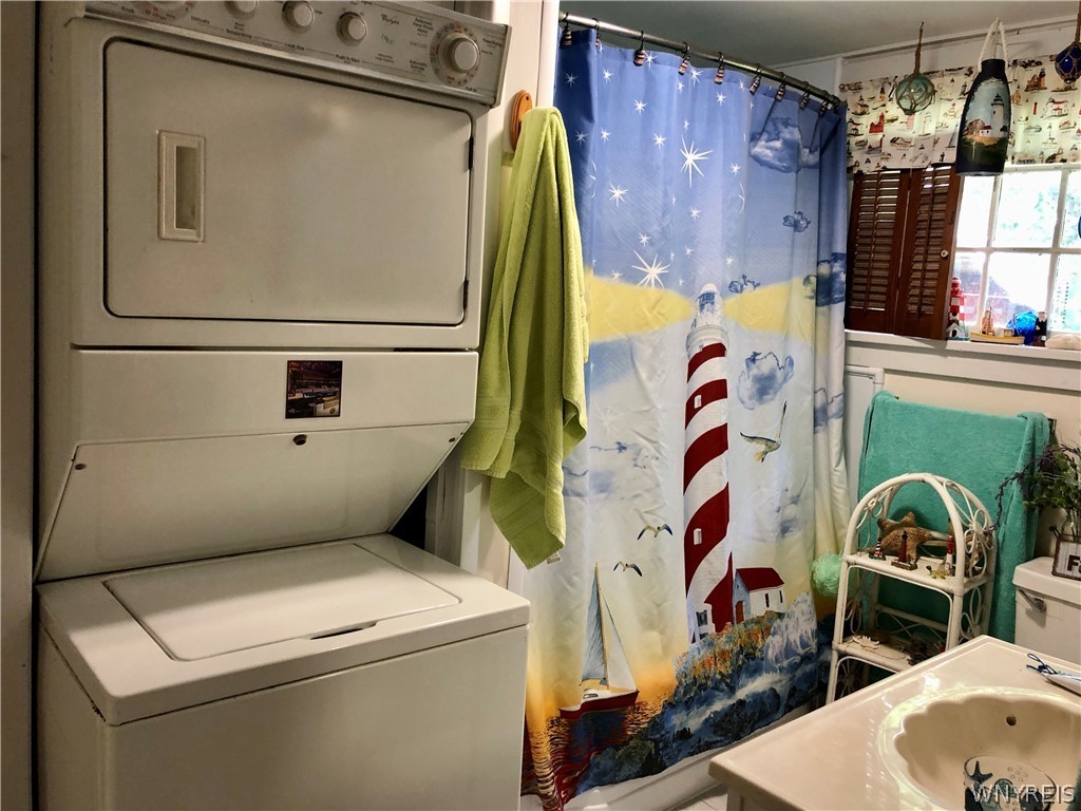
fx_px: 874
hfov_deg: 63.4
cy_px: 406
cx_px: 540
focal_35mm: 28
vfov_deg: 49.7
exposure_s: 1/15
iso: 40
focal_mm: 4
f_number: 1.8
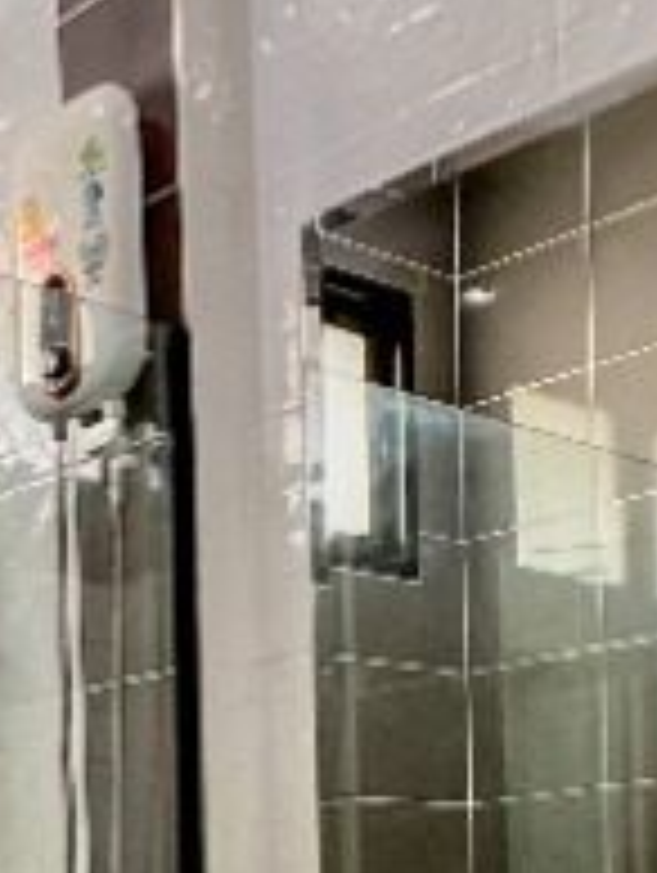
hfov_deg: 20.6
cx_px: -117
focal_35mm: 67
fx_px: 1692
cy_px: 981
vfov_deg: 26.5
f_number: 1.8
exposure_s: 1/60
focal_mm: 1.57
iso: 400
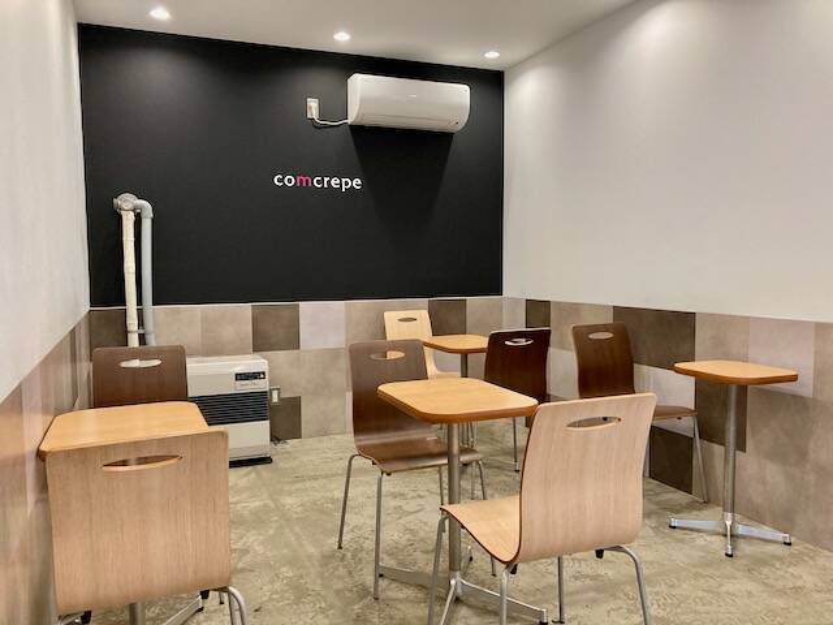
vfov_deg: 49.7
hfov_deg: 63.4
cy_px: 312
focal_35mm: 28
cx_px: 416
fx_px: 674
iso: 125
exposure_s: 1/60
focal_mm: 3.99
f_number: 1.8
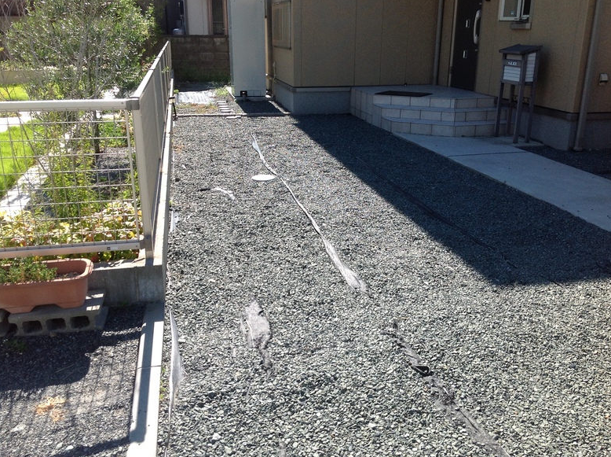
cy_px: 231
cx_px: 312
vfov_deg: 39.6
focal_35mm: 36
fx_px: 634
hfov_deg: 51.4
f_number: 2.4
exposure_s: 1/916
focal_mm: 4.28
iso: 80
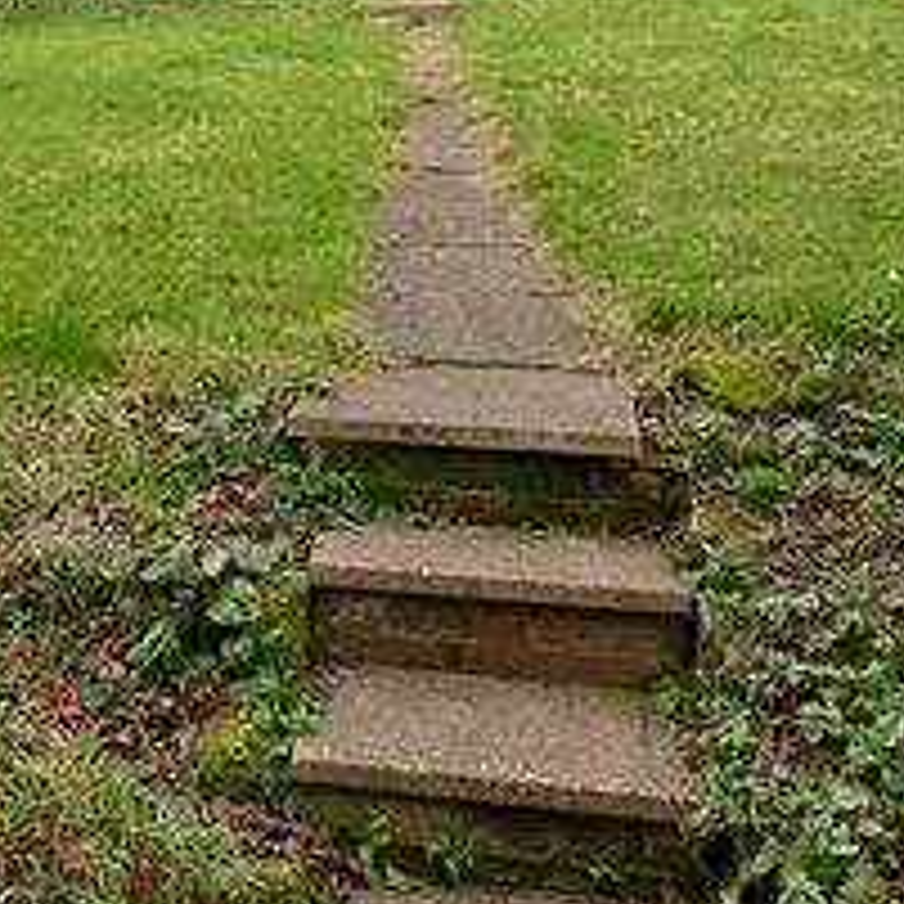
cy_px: 126
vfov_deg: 26.9
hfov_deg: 25.8
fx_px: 1832
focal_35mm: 62
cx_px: -72
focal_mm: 14
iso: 160
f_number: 8
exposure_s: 1/100
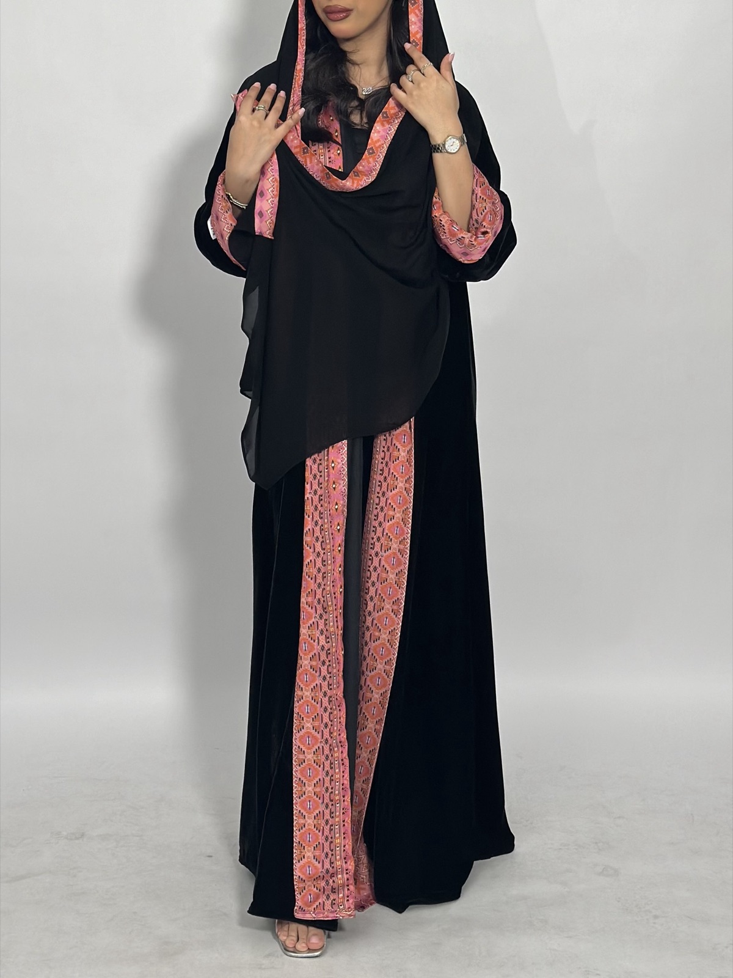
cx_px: 366
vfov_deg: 39.7
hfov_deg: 30.3
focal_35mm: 48
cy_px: 489
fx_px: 1355
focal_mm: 6.86
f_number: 1.78
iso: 100
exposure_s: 1/121
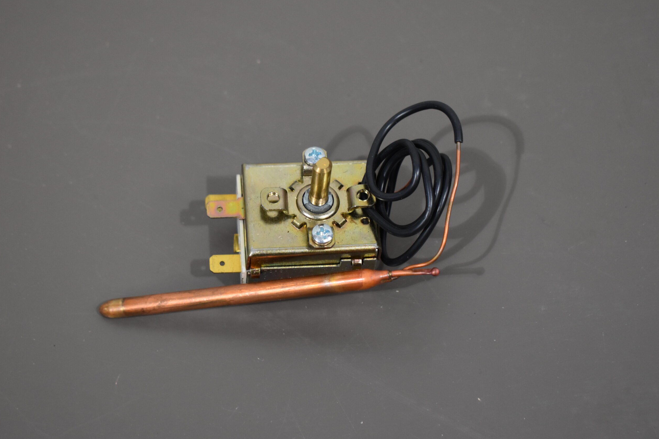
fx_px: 1336
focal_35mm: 73
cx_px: 327
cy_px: 222
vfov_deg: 18.7
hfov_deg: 27.7
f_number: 5.3
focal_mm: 48
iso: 900
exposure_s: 1/125
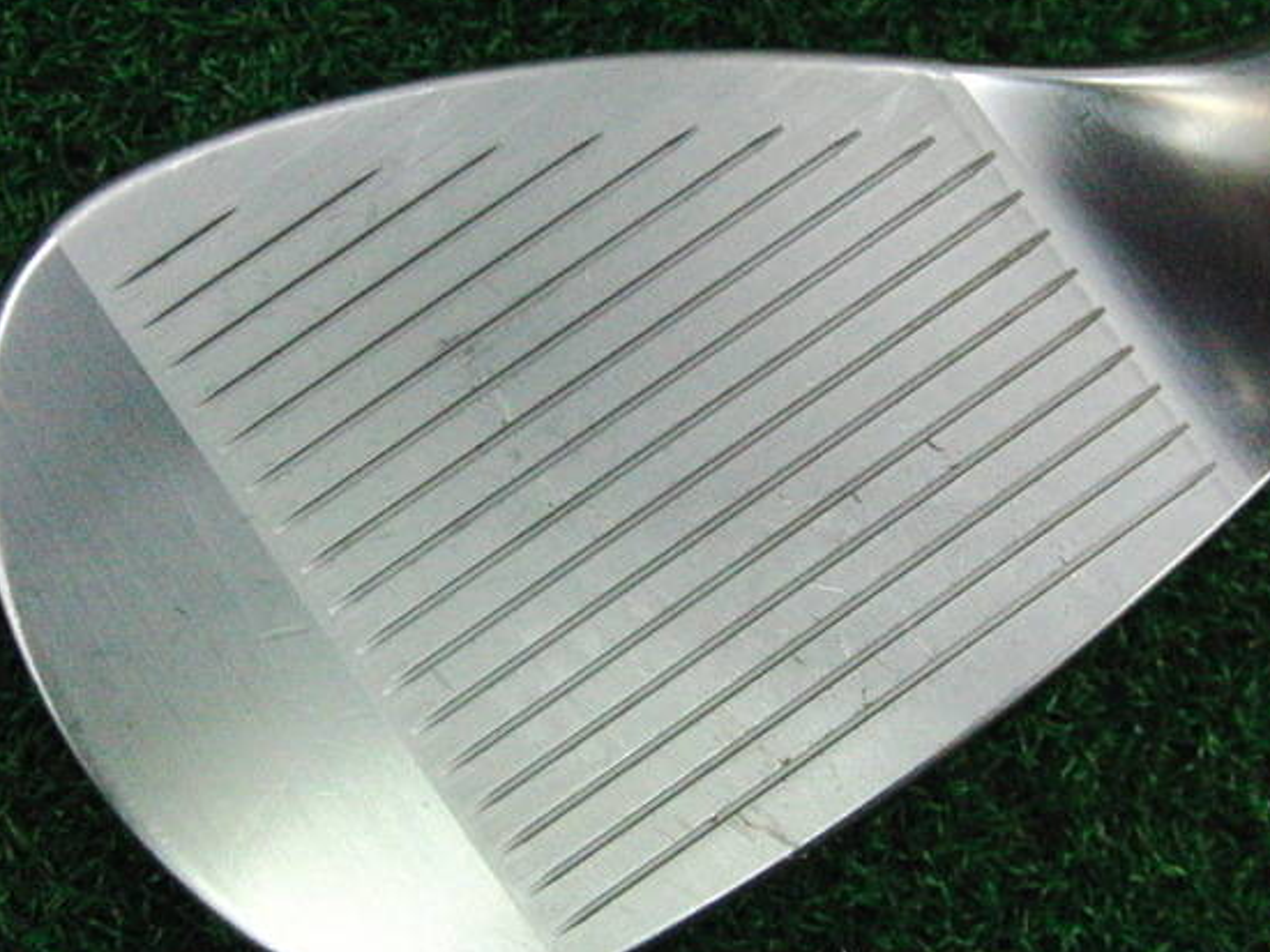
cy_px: 463
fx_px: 1577
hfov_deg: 43.8
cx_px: 604
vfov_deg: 33.6
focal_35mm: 43
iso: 3200
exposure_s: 1/500
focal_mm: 6.42
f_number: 3.6
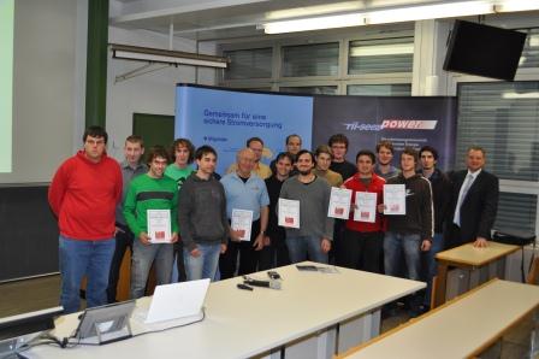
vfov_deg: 34.2
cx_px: 270
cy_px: 180
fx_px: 583
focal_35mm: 39
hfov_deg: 49.6
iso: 500
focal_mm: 26
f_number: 4.2
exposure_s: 1/60
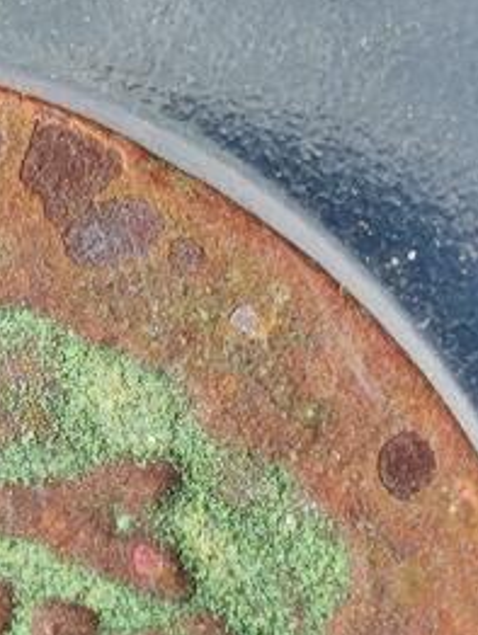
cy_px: 150
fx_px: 6691
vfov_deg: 5.4
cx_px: -155
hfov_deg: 4.1
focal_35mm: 364
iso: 50
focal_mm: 5.85
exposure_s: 1/104
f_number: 1.63
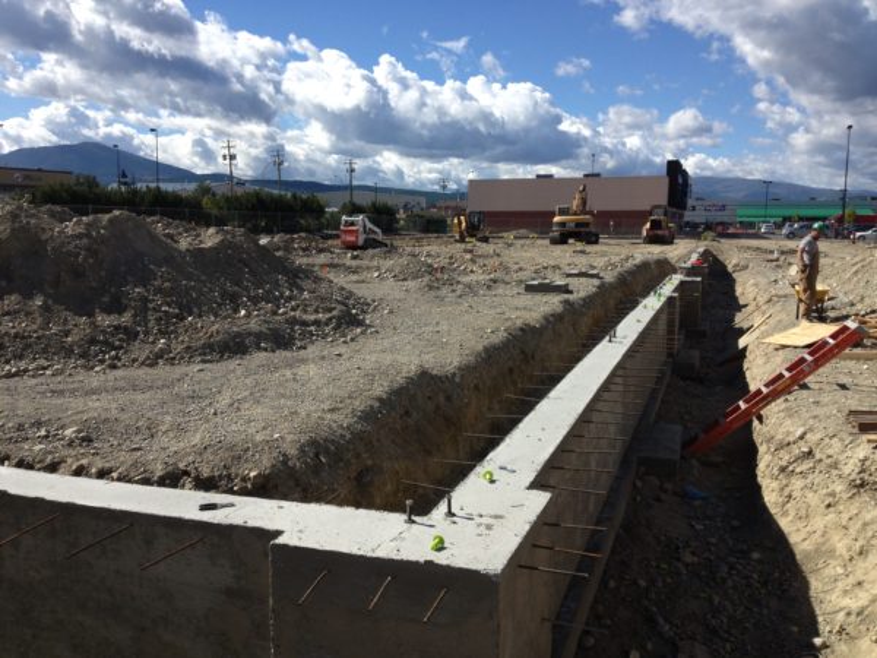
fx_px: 887
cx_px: 438
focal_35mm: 35
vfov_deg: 40.7
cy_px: 329
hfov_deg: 52.6
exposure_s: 1/1905
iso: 50
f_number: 2.4
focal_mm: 4.28
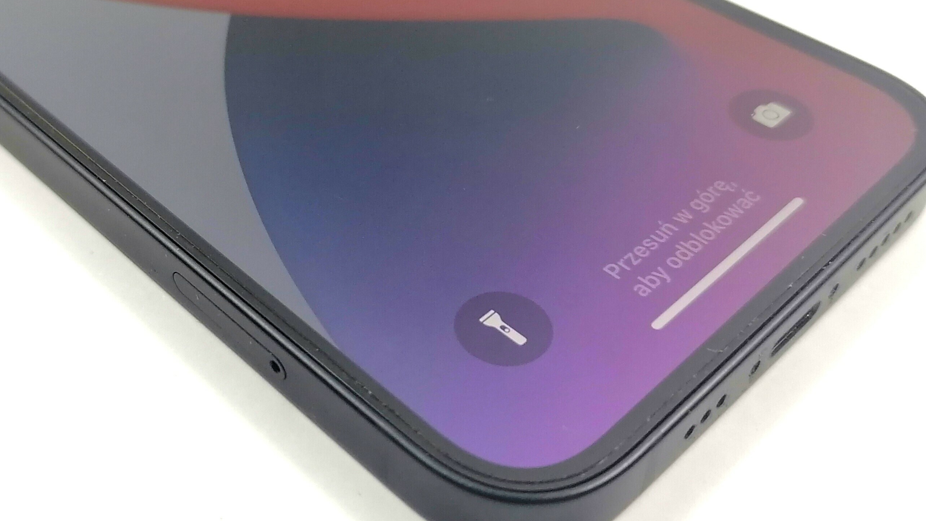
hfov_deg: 43.9
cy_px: 184
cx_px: 300
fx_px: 1129
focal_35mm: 46
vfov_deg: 25.9
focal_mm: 5.3
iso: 50
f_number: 1.8
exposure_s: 1/100
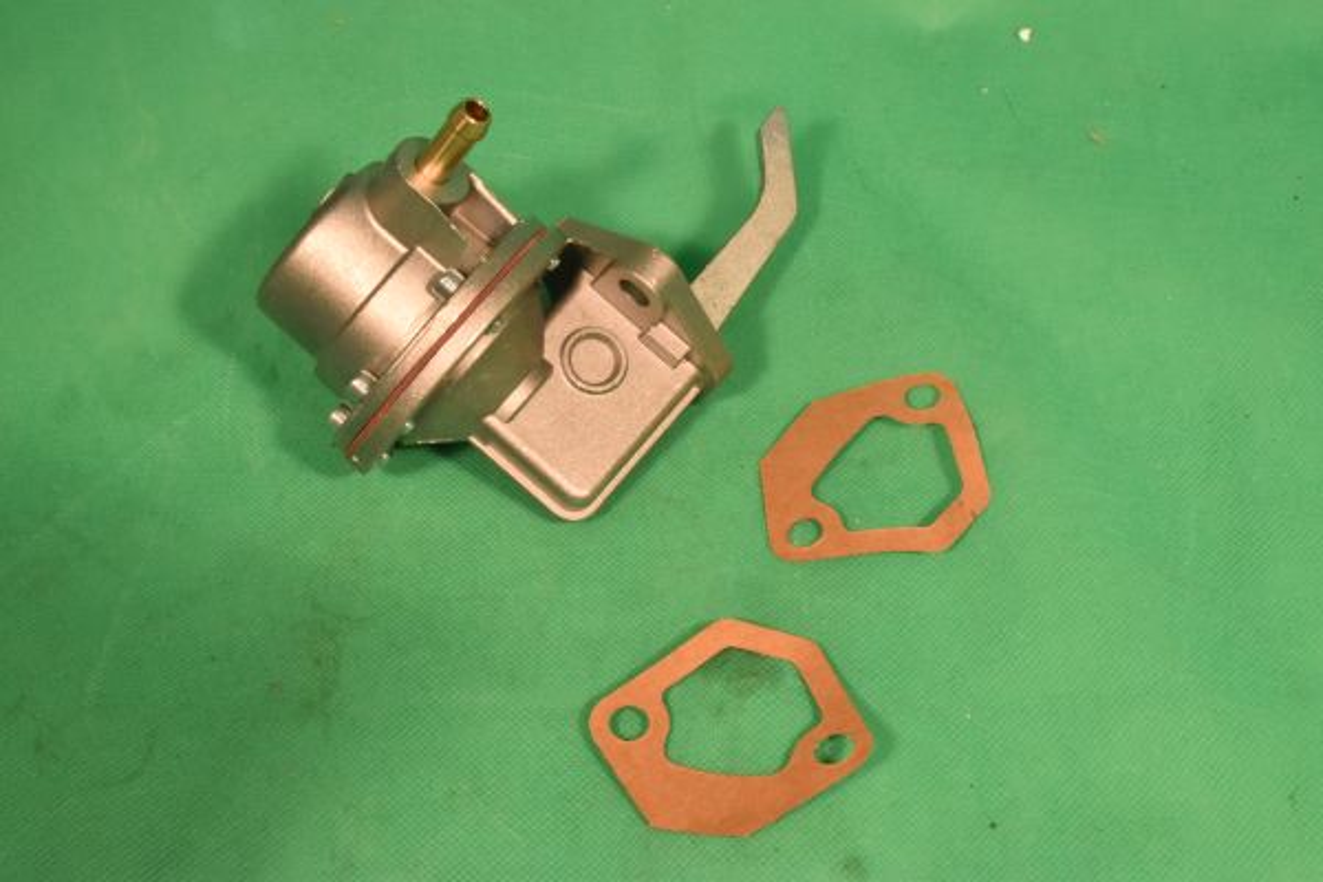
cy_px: 441
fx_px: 2536
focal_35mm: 69
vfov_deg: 19.7
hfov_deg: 29.2
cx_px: 662
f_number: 36
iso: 4000
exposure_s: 1/80
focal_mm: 46
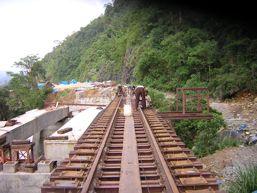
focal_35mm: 36
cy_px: 96
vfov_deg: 39.7
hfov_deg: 51.4
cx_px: 128
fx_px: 267
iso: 100
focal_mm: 4.7
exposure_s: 1/306
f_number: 2.6
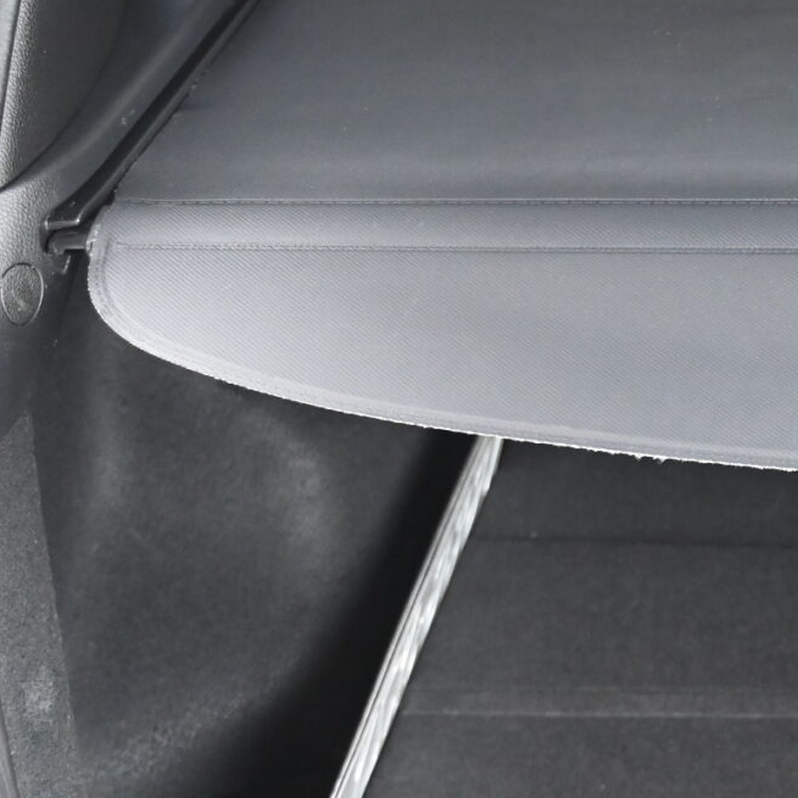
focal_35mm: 105
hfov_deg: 15.2
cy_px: 521
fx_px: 2730
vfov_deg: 16.6
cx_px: 1237
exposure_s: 1/125
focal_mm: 31.5
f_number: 4
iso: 2200
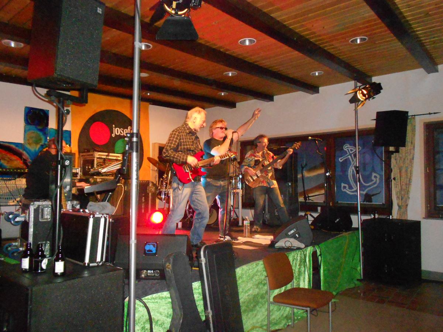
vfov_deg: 53.1
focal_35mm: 26
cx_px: 222
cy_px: 166
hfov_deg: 67.3
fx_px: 333
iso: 1250
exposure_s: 1/25
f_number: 3.2
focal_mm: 4.6
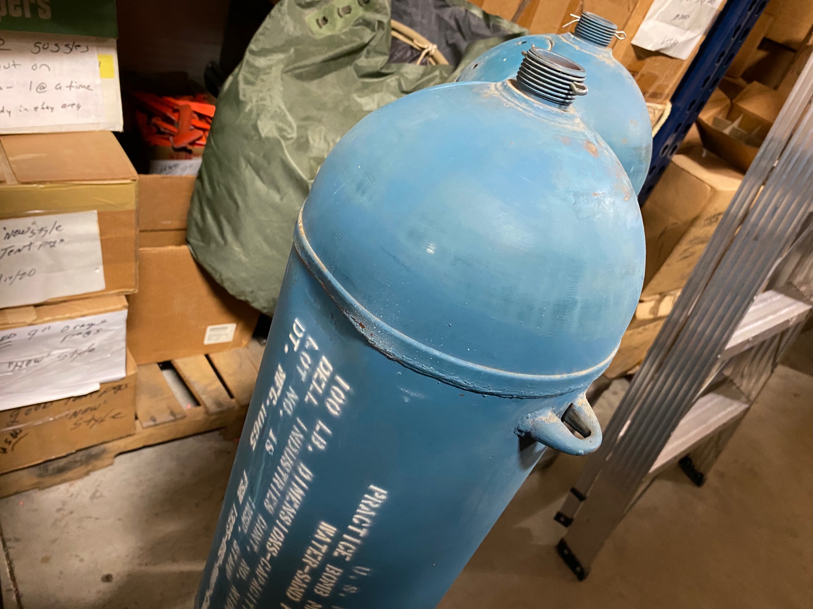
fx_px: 611
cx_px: 406
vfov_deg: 53.1
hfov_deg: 67.3
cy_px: 304
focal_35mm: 26
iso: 400
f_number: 1.8
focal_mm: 4.25
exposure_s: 1/40
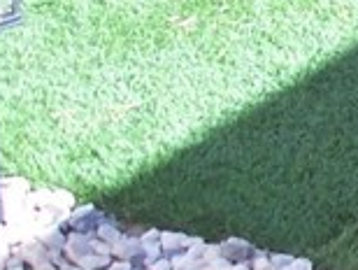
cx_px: 1109
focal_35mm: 259
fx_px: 2683
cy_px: -375
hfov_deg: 6.8
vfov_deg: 5.6
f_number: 3.4
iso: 100
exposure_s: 1/180
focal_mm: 8
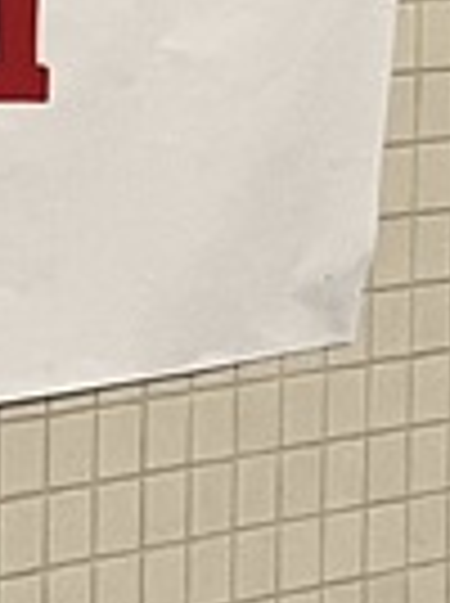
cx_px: -1575
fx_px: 3460
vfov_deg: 9.7
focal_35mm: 199
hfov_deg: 5.9
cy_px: -230
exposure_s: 1/60
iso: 160
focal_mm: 5.7
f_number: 1.5
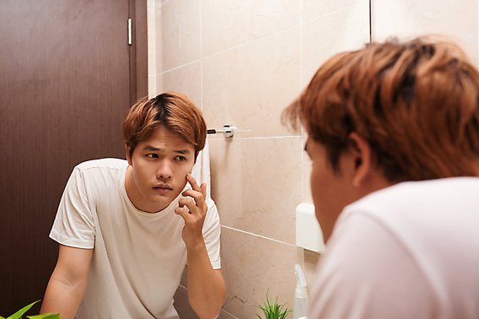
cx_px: 241
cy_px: 165
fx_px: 492
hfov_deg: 51.9
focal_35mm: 37
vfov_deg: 35.9
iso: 200
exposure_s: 1/160
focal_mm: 35
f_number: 4
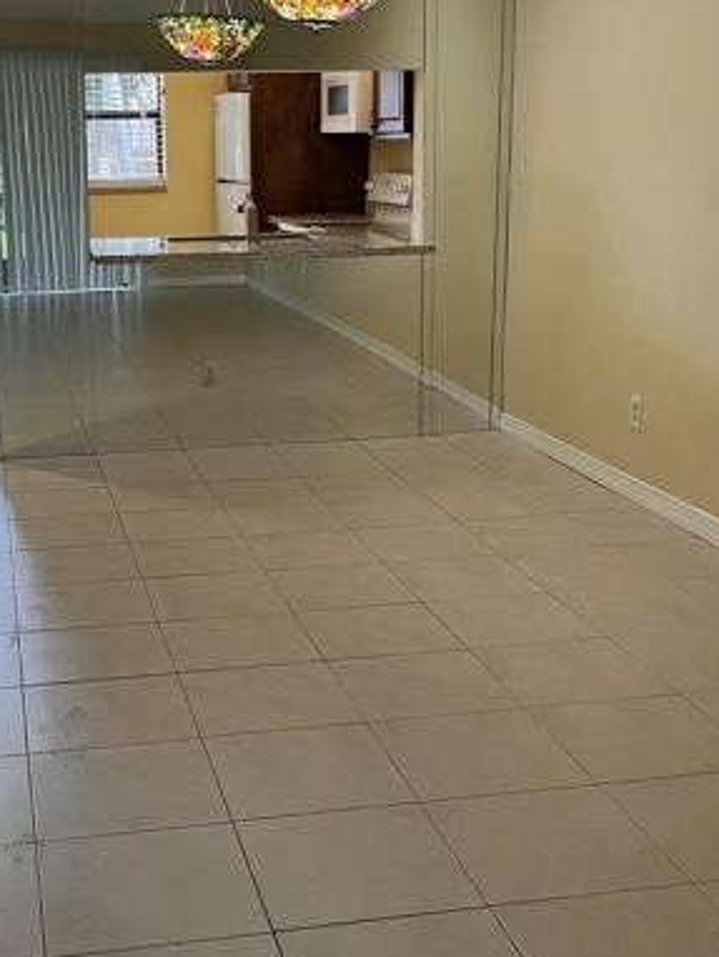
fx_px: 1356
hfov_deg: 29.4
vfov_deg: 38.7
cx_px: 223
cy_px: 373
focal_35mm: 49
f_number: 1.6
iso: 100
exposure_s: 1/60
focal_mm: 5.1
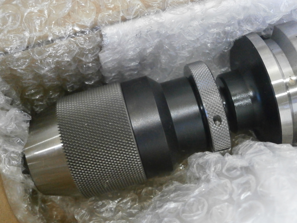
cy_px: 112
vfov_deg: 30.9
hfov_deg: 40.4
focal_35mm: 47
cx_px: 148
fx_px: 403
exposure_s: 1/60
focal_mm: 8.3
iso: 800
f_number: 3.4
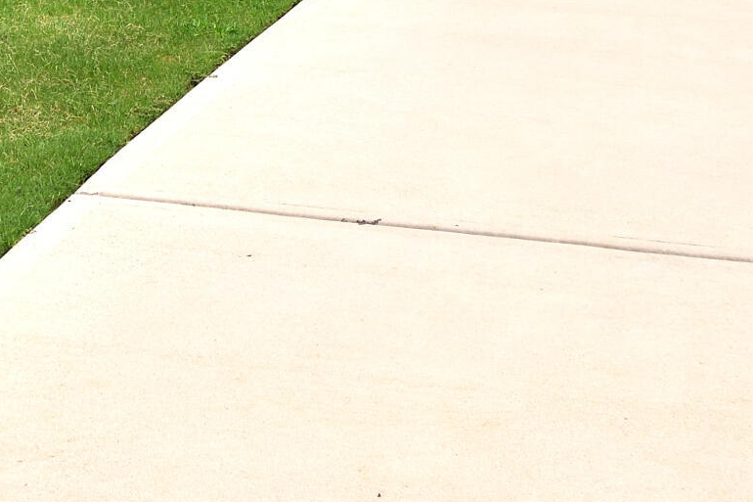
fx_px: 1588
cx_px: 212
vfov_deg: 15.7
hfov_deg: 26.4
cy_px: -357
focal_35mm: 76
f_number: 8
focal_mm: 13
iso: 200
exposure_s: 1/500
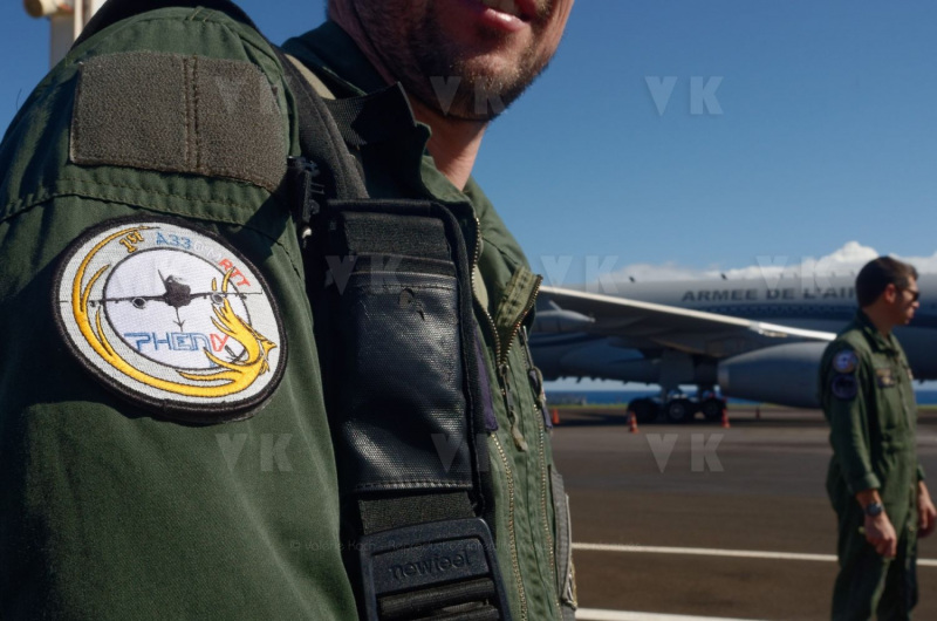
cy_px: 310
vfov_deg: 36.7
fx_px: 935
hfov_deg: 53.2
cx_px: 468
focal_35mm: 36
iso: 100
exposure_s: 1/400
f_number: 14
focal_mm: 24
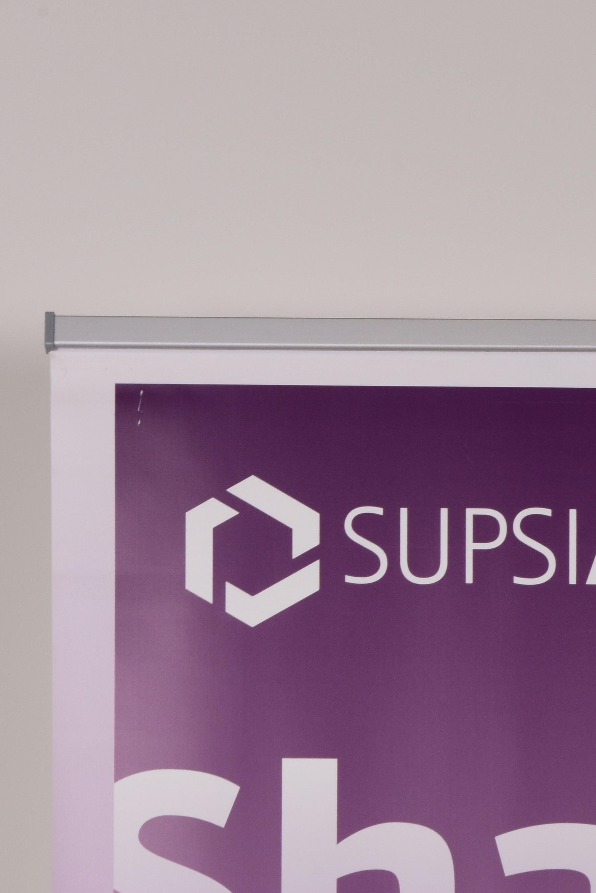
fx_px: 3697
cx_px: 711
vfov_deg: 13.4
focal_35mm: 149
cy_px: 1112
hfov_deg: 9.1
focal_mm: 56
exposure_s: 1/160
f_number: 13
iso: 250
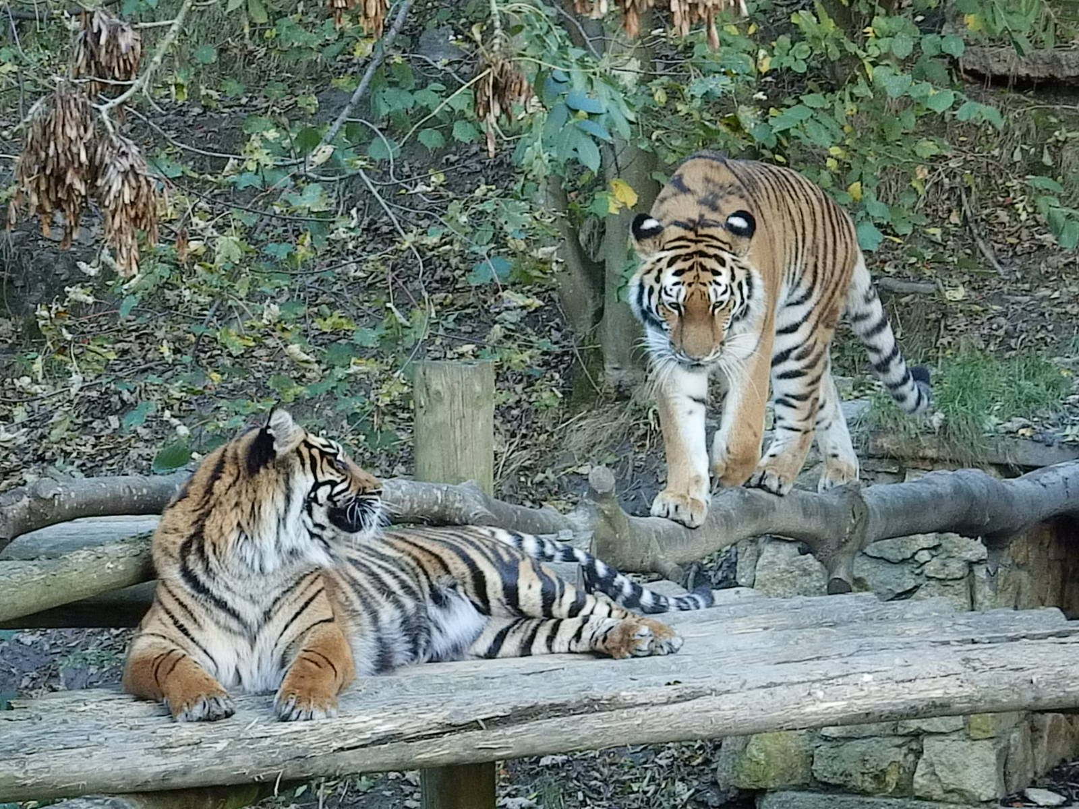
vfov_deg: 9.6
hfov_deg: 12.8
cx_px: 540
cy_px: 404
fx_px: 4800
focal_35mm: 154
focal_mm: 27.5
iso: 1000
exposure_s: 1/60
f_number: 5.5
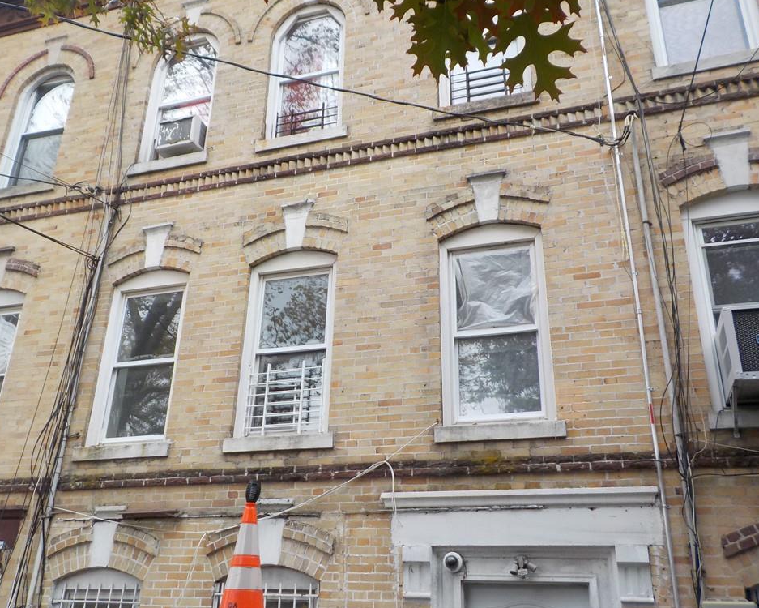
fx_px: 719
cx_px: 355
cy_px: 301
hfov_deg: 55.6
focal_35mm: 32
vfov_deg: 45.8
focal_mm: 4.1
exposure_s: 1/40
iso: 125
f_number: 3.3
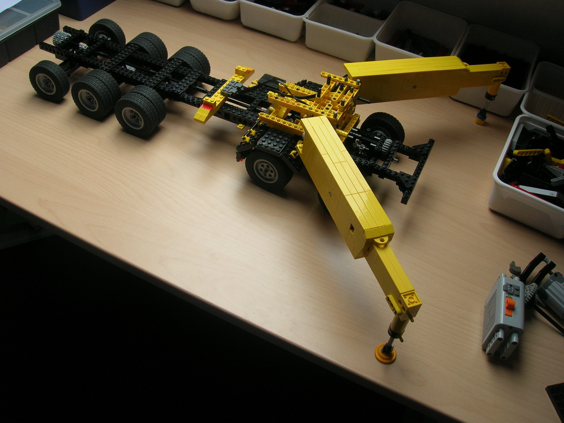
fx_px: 554
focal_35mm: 34
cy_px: 212
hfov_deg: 54.0
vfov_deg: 41.8
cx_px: 282
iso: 50
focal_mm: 5.7
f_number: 4.9
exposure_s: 1/30.5
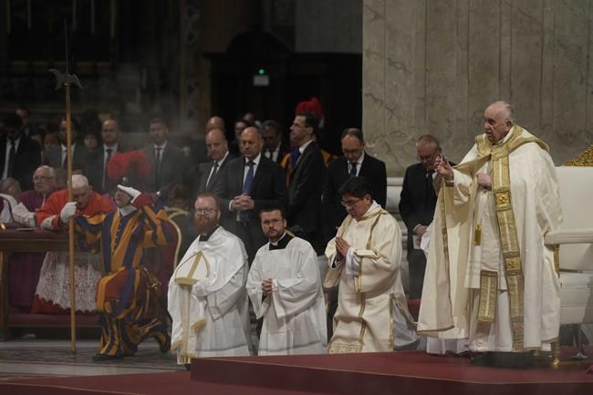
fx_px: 4693
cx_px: 296
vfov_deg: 4.8
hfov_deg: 7.2
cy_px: 198
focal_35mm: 285
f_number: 5.6
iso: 1600
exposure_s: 1/200
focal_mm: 285
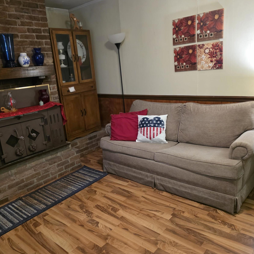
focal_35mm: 28
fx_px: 232
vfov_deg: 57.3
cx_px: 125
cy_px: 126
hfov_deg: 57.3
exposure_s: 1/60
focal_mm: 6.3
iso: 1250
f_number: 1.7
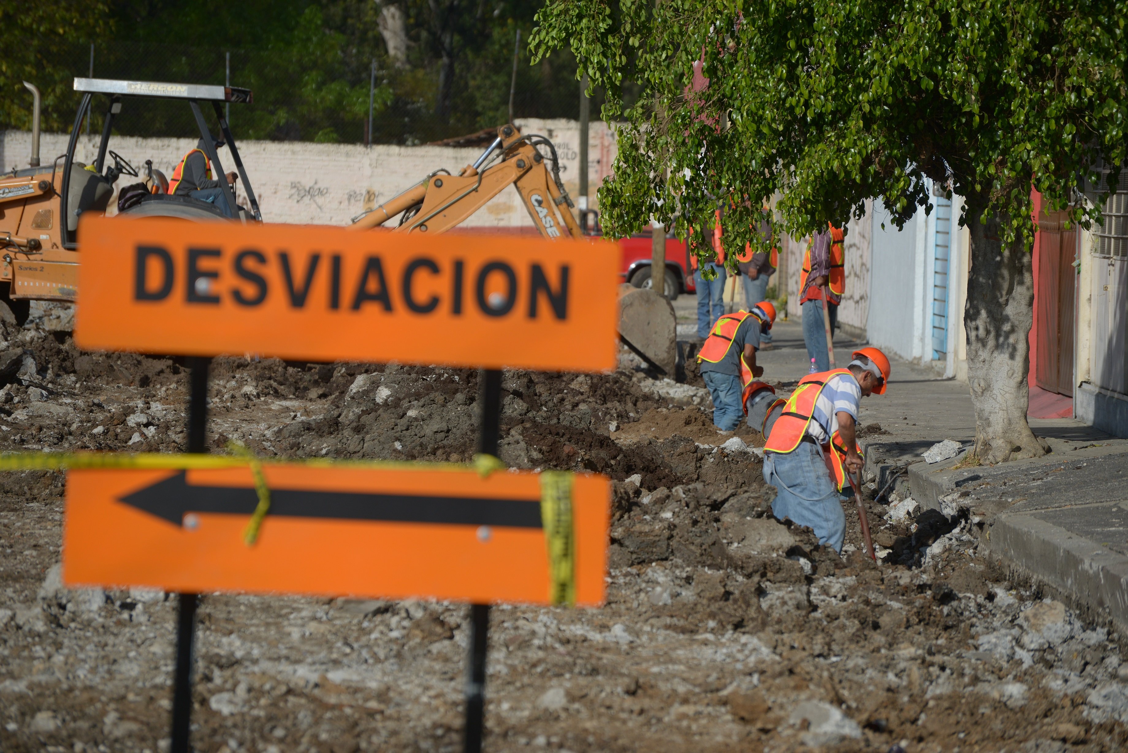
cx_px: 564
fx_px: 6268
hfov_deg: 10.3
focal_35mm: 200
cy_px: 376
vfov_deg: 6.9
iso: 200
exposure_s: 1/2500
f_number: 5.3
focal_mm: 200
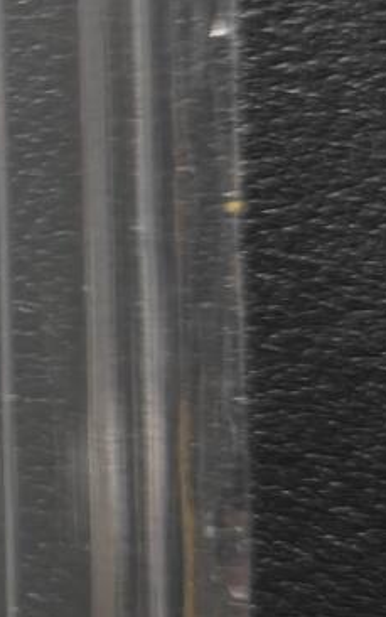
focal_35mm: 125
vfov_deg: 16.6
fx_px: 2102
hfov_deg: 9.2
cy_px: 182
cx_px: -583
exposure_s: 1/46
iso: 160
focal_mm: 5.59
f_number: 1.8
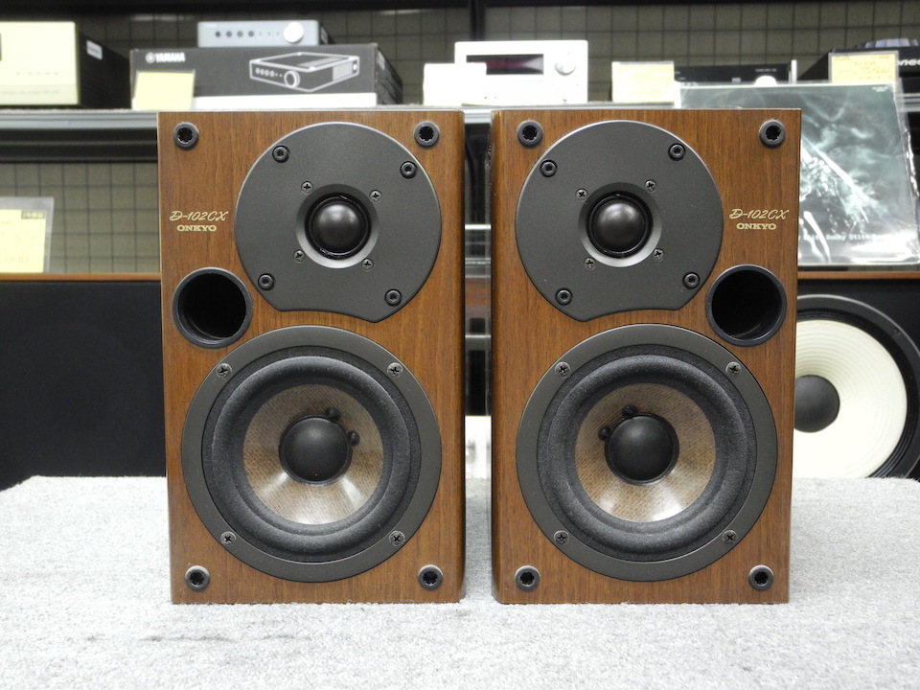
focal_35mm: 38
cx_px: 460
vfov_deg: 37.7
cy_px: 345
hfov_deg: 49.0
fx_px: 1010
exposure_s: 1/19.2
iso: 400
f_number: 3.2
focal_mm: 8.1
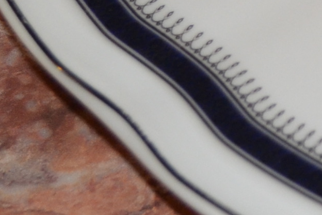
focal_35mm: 266
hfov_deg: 7.2
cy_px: -234
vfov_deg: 5.1
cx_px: 824
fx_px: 2379
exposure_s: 1/60
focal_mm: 32
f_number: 4.8
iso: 800
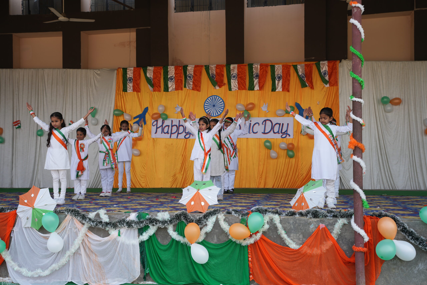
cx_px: 214
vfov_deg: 33.4
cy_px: 142
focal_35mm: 40
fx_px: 474
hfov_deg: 48.5
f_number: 4.5
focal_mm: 40
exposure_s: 1/200
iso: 100
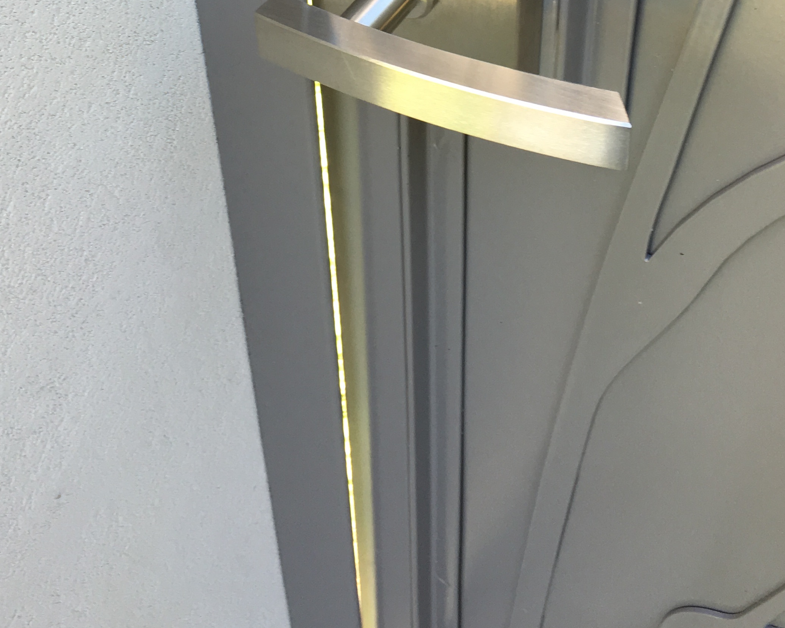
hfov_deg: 34.2
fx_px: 1278
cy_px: -93
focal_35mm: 55
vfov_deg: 25.3
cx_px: 391
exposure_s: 1/120
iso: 40
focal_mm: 4.15
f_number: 2.2
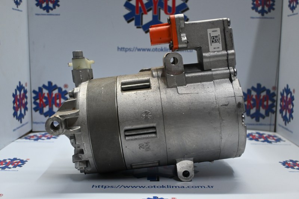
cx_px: 150
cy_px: 100
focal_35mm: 41
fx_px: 343
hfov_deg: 47.2
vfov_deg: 32.4
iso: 1100
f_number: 4.5
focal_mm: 27.5
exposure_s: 1/125
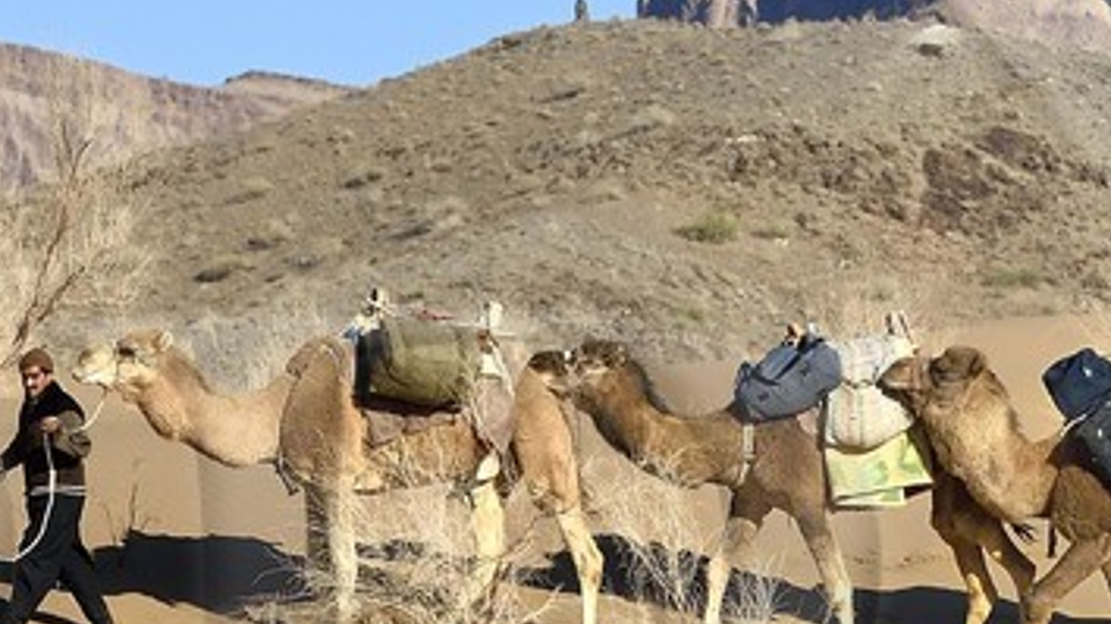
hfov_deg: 2.3
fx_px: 27835
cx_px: 126
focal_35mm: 945
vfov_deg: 1.3
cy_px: 834
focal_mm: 200
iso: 200
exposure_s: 1/400
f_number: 10
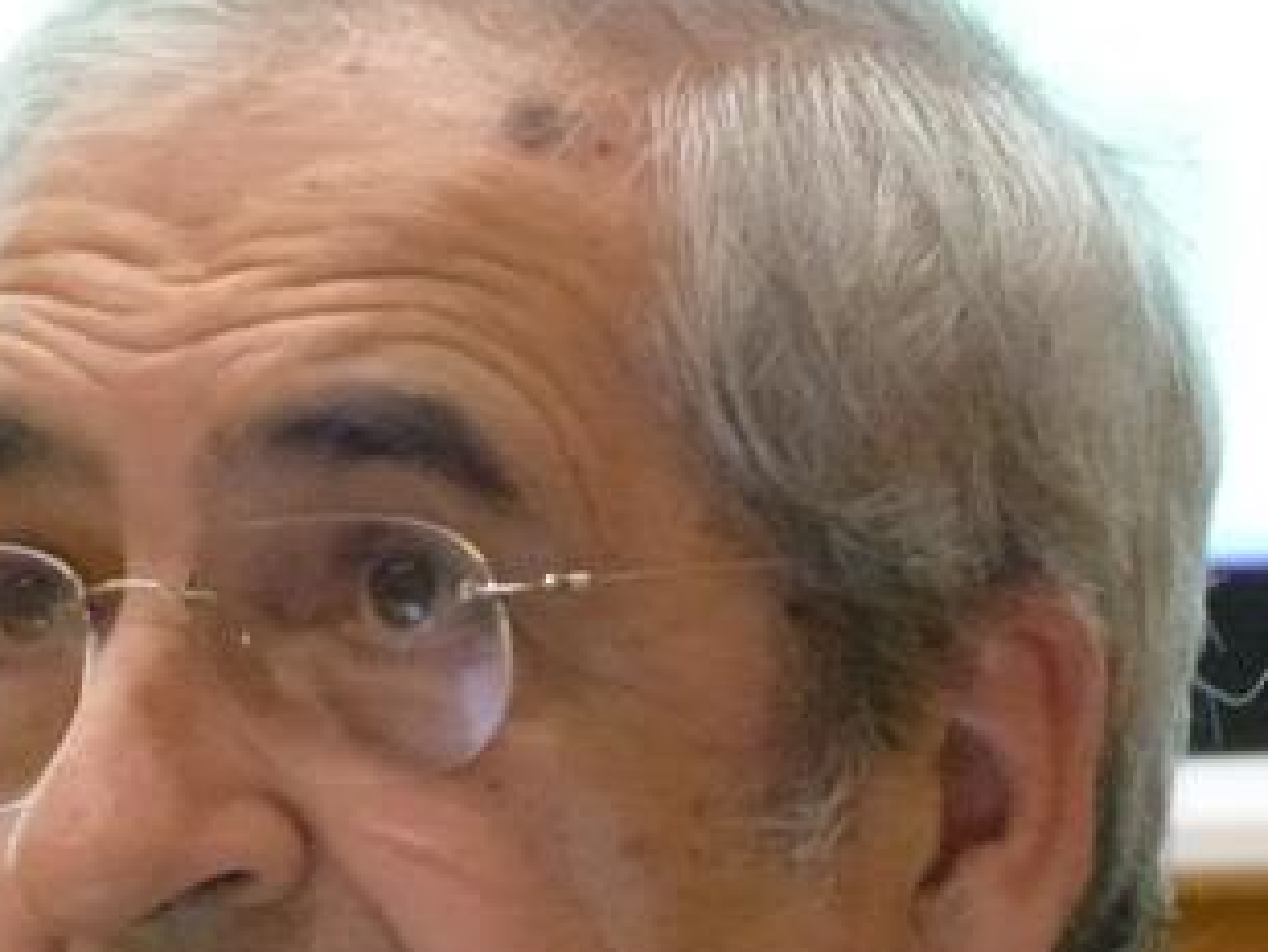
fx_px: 30378
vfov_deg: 1.8
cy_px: 817
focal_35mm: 829
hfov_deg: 2.4
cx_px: 611
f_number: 4.2
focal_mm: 71.6
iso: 1600
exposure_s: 1/30
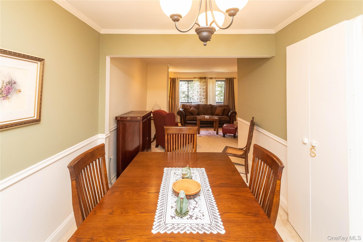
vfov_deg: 77.3
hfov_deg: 100.4
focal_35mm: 15
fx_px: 151
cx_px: 182
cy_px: 121
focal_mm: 10
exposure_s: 1/60
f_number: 5.6
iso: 1800
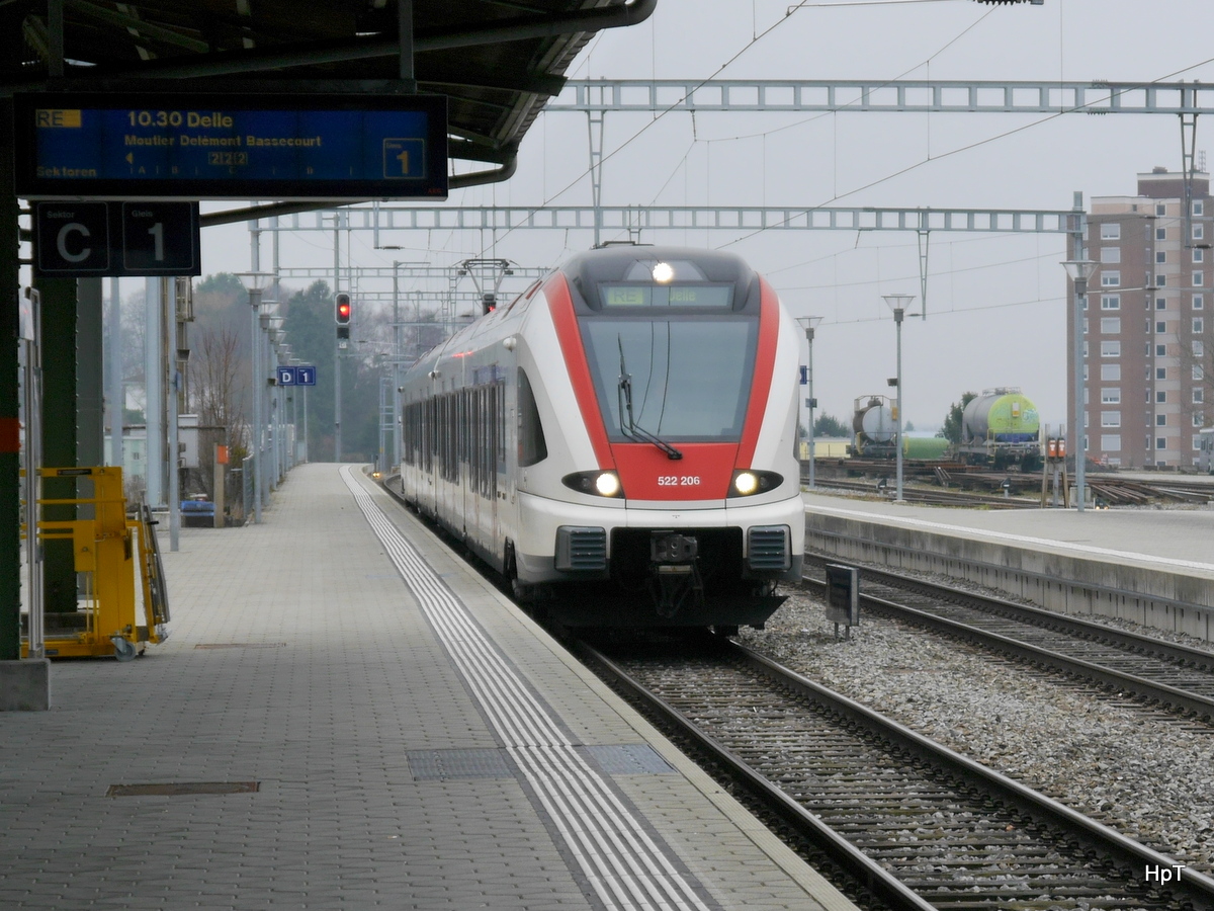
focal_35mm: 84
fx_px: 2946
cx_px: 607
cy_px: 456
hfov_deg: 23.3
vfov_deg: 17.6
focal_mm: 42
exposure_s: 1/125
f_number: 5.6
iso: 160
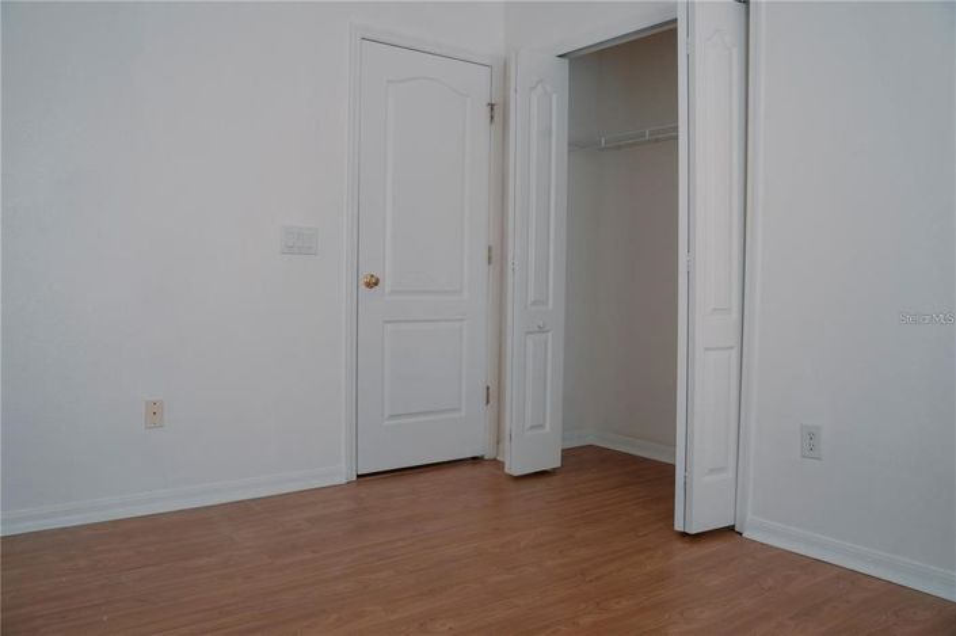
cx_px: 478
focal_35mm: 28
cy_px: 318
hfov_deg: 65.5
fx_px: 743
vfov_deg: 46.3
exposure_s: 1/6
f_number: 6.3
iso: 400
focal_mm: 28
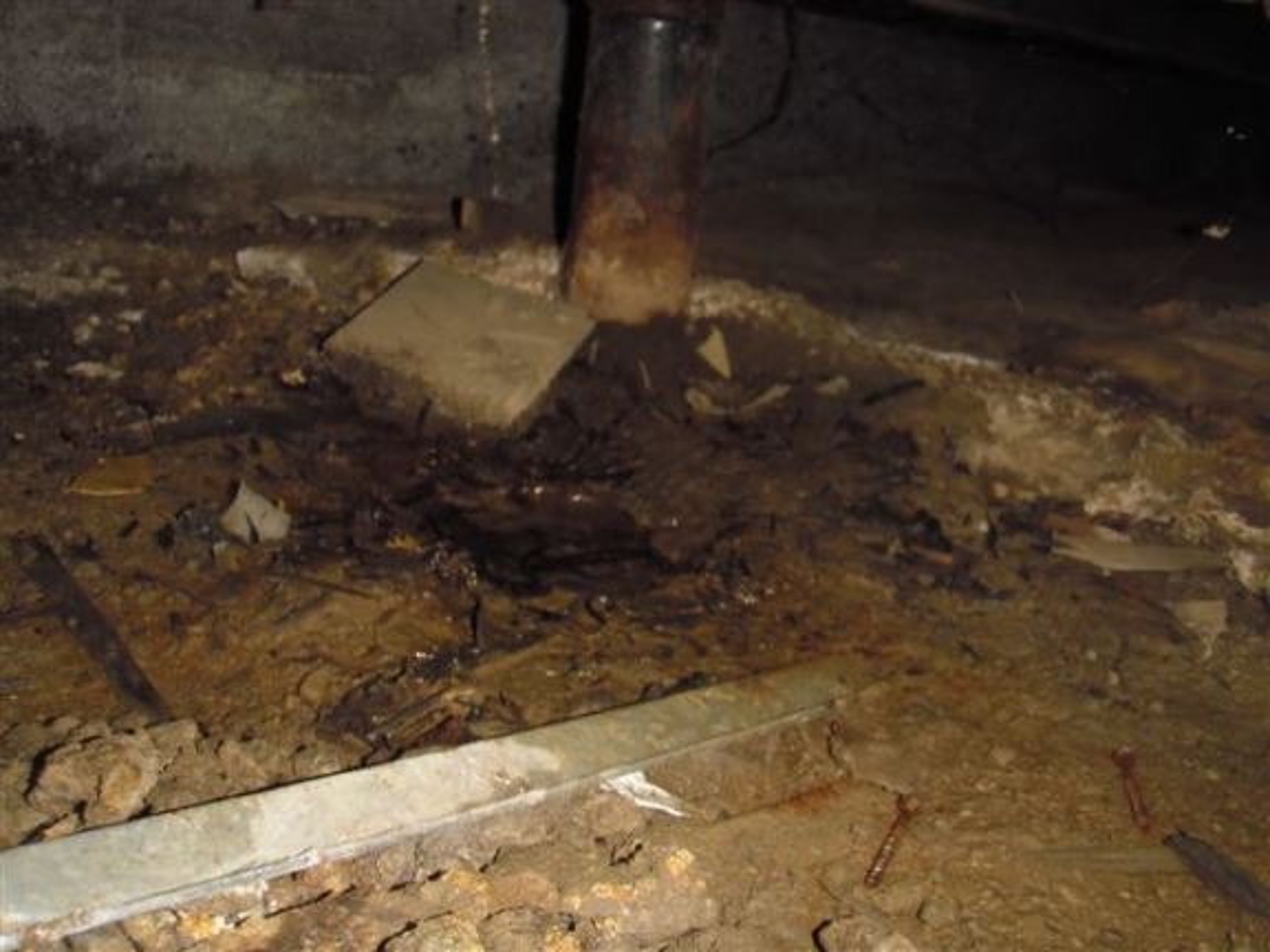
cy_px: 476
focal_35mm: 38
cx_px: 635
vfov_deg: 37.7
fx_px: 1394
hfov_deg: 49.0
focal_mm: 6.7
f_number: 3.5
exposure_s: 1/30
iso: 125
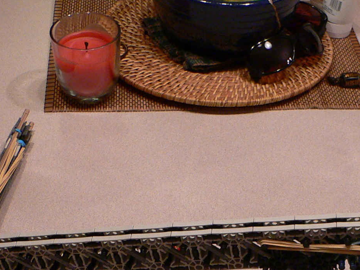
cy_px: 249
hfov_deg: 25.2
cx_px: 296
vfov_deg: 19.0
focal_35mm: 76
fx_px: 790
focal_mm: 4.6
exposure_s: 1/30
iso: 200
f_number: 2.8
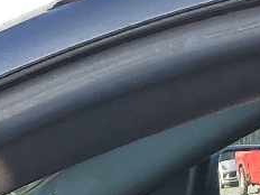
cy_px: 657
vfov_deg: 7.1
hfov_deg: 10.9
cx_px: 290
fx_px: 1344
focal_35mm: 179
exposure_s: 1/588
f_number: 1.5
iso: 50
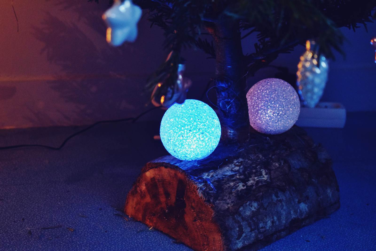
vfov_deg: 18.9
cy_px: 126
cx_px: 188
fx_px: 752
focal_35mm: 72
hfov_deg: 28.1
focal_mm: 48
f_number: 5.3
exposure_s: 1/60
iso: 4000
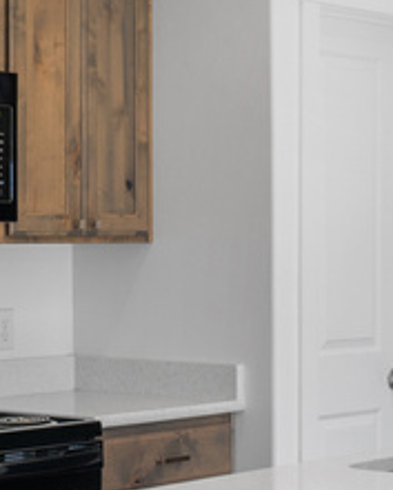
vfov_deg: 15.7
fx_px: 1773
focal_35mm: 122
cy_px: 355
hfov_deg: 12.6
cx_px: 293
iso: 500
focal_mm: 28
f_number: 8
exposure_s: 1/5
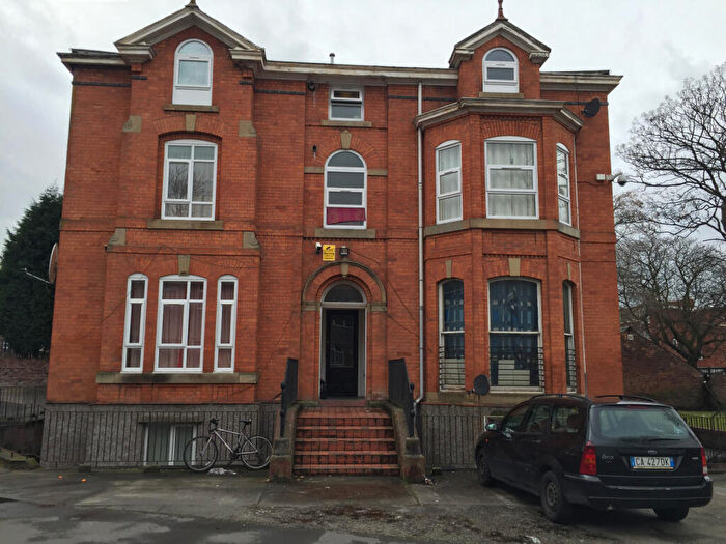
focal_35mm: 29
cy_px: 272
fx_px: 608
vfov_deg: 48.2
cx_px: 363
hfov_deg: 61.7
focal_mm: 4.15
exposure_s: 1/732
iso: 32
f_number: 2.2
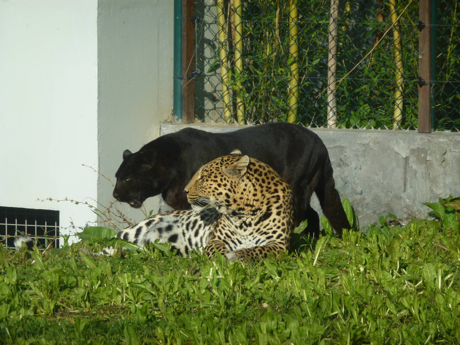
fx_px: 4717
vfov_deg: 4.2
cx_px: 230
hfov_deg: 5.6
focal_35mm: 355
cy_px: 172
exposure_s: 1/400
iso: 100
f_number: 5.9
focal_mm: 63.6
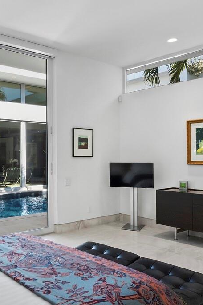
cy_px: 161
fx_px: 288
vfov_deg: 55.8
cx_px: 26
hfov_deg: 36.7
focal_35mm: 34
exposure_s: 1/13
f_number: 11
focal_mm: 7
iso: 320
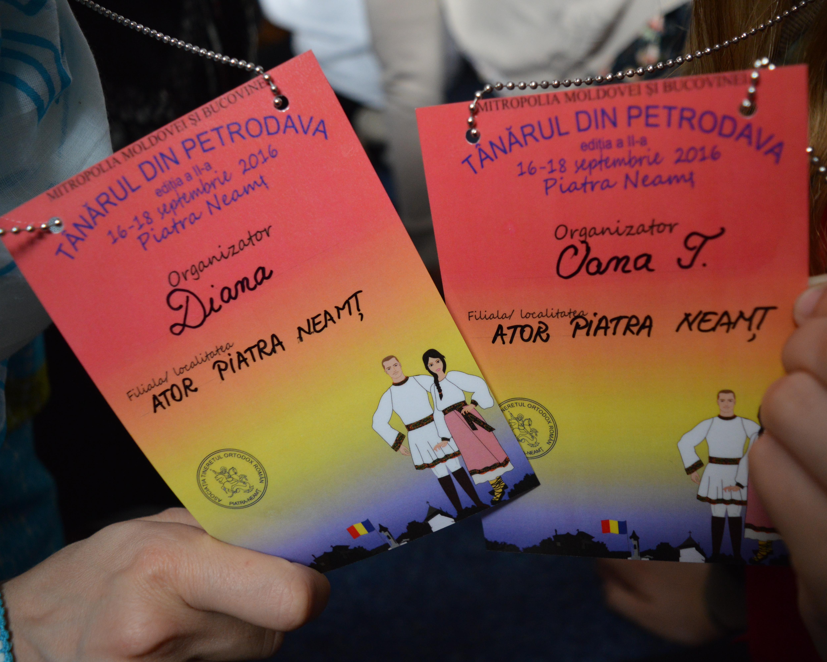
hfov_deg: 52.7
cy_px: 332
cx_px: 469
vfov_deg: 43.4
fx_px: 832
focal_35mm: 34
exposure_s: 1/50
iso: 800
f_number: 3.5
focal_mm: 20
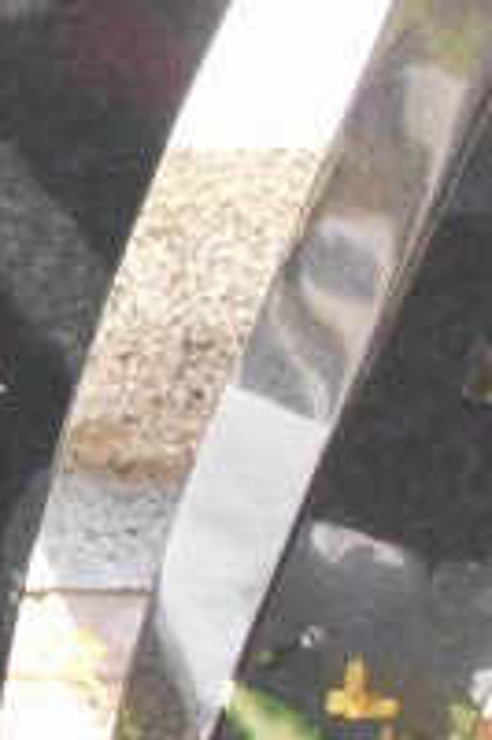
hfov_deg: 6.9
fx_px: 3901
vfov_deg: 10.8
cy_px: 562
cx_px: -603
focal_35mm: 190
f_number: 4.5
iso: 80
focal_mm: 10.04
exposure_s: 1/50
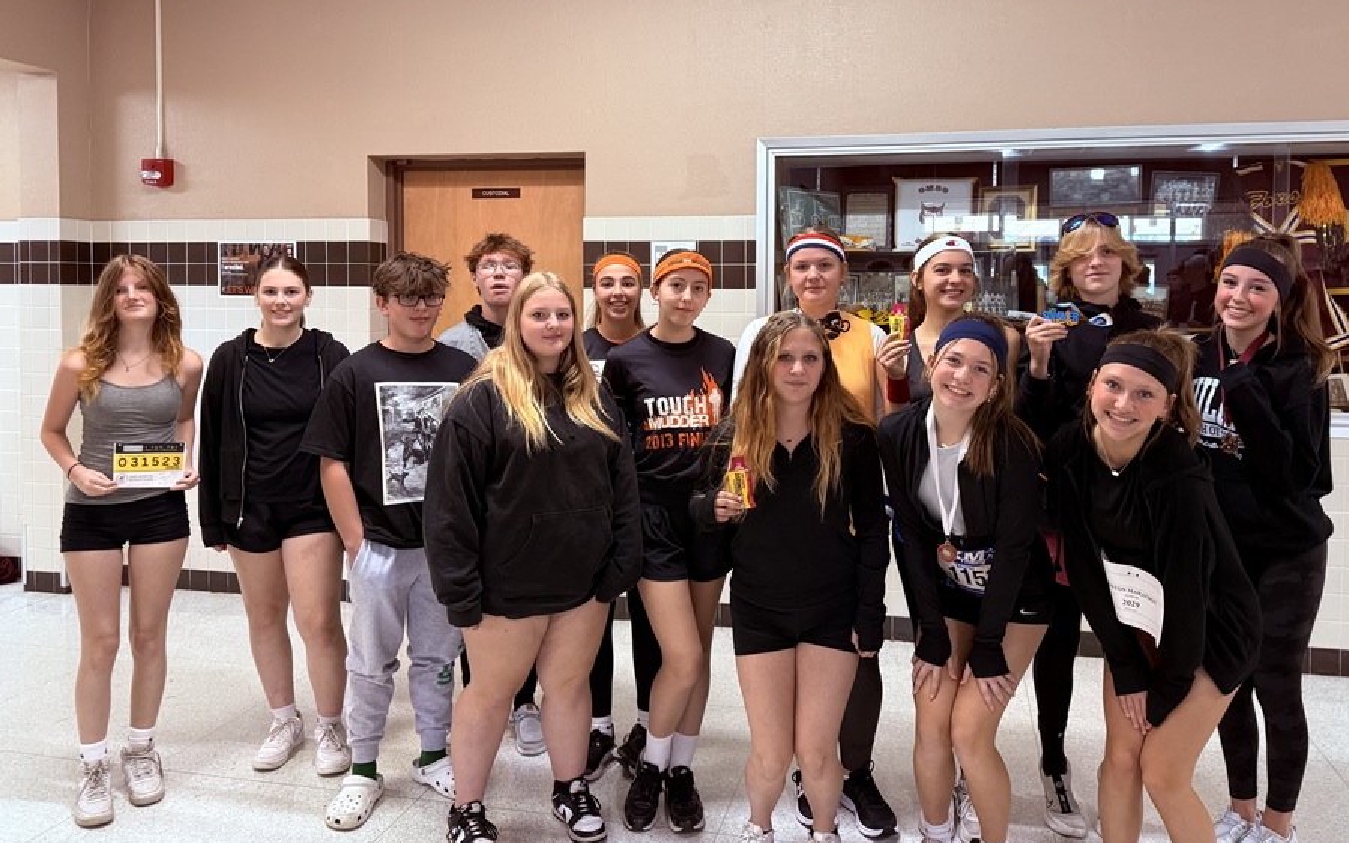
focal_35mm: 29
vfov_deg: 42.8
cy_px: 322
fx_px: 1066
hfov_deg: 64.6
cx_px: 709
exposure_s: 1/50
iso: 320
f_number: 1.78
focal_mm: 6.76
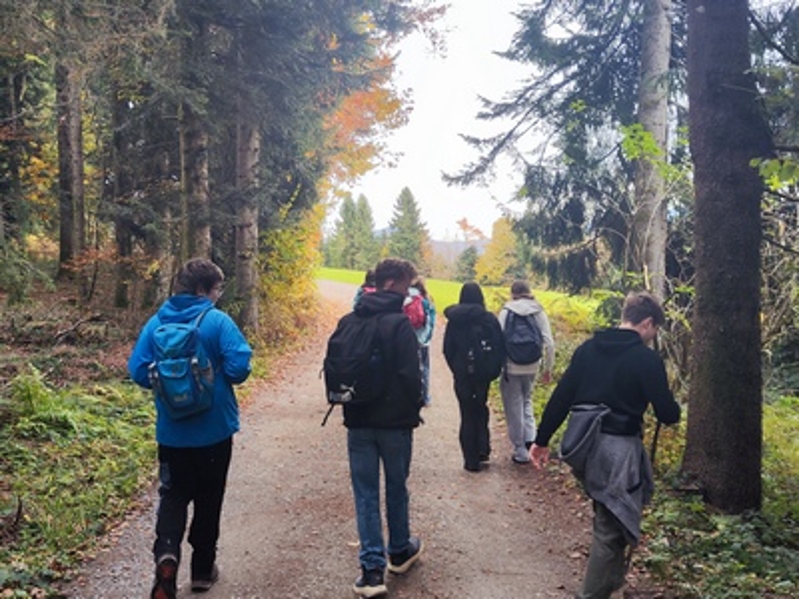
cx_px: 400
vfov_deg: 56.8
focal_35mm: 24
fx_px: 554
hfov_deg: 71.6
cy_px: 300
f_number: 1.88
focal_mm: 5.59
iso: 50
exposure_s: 1/245
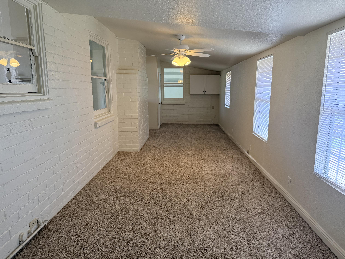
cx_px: 172
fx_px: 239
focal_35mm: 24
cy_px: 130
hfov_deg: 71.6
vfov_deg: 56.8
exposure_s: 1/236
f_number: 1.78
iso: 200
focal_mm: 6.76
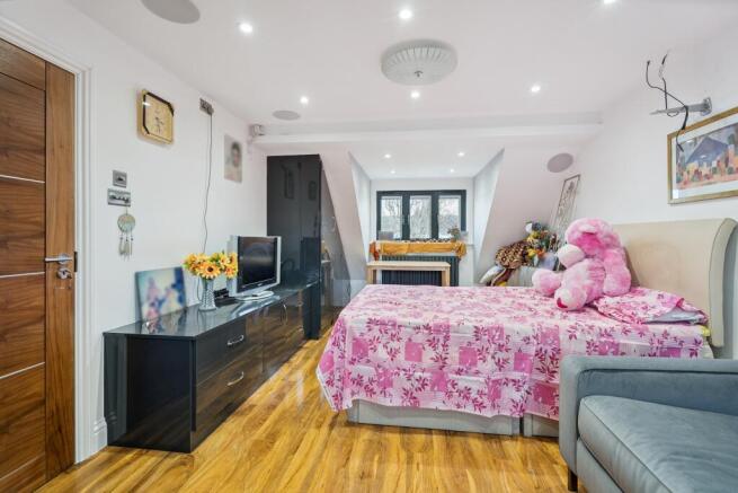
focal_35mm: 16
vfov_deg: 73.8
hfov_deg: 96.7
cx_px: 369
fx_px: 328
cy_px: 246
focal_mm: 16
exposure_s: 1/6
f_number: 5
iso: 200
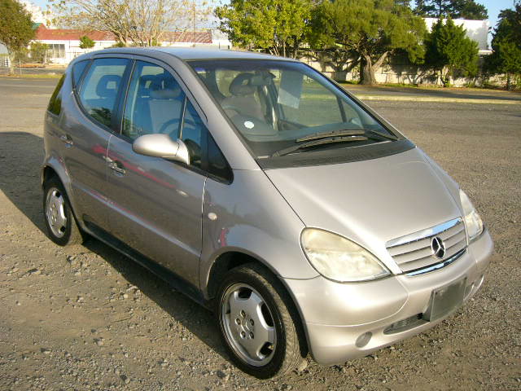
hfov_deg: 52.6
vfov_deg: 40.7
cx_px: 260
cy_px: 196
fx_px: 527
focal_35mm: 35
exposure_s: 1/500
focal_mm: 5.8
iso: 50
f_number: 2.8
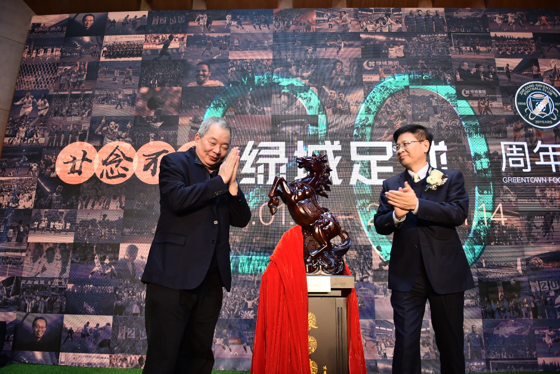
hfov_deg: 73.7
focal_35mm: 24
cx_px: 280
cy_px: 187
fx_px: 373
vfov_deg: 53.2
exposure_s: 1/125
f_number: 2.8
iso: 640
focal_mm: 24
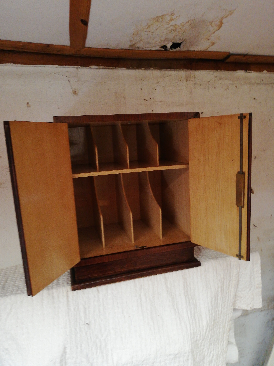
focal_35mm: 26
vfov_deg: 67.3
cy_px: 183
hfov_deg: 53.1
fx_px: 274
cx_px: 137
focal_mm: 3.81
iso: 400
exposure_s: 1/25
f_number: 2.2
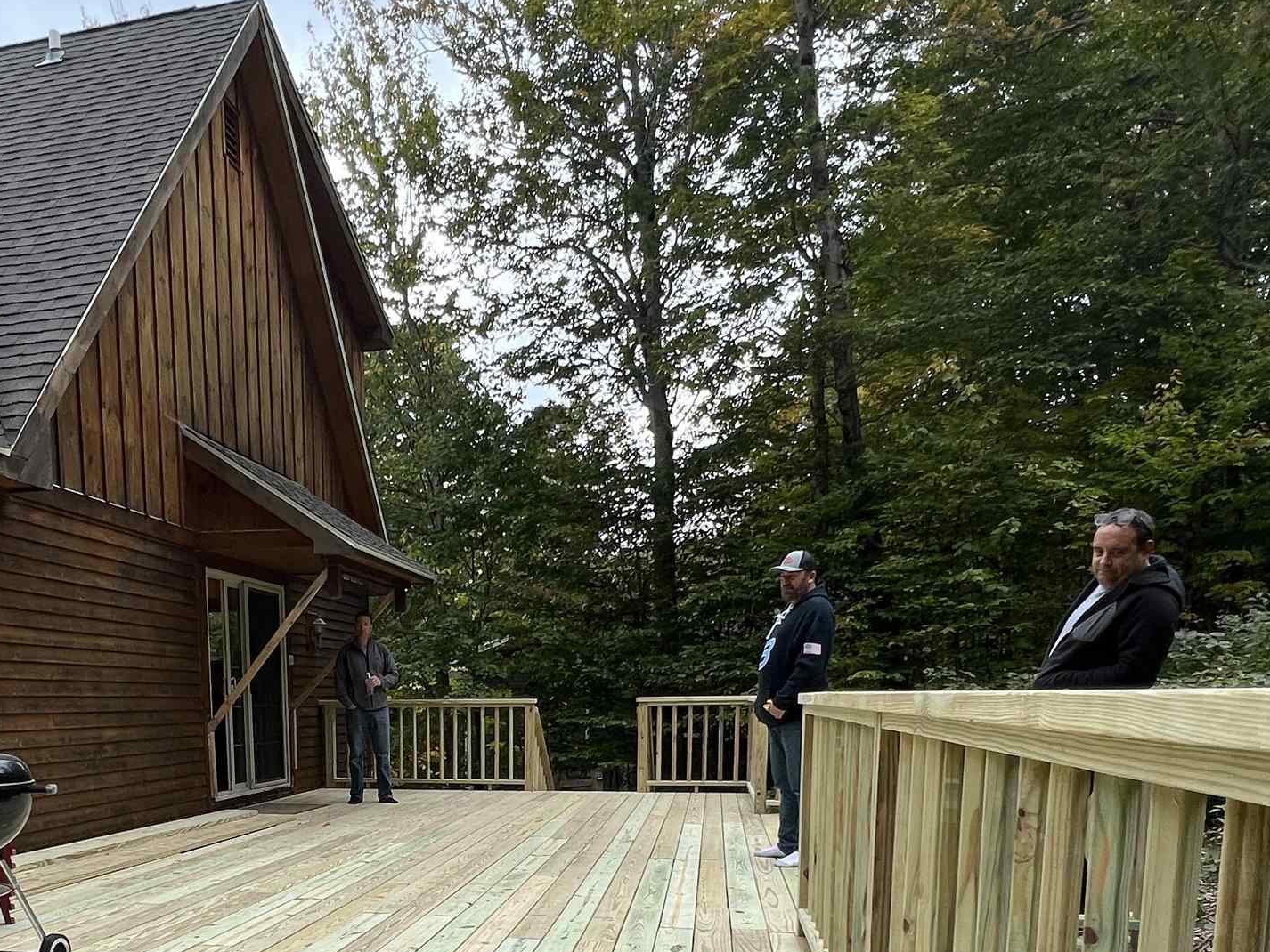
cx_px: 415
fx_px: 1027
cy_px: 865
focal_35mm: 28
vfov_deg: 45.0
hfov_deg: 61.8
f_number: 1.8
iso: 32
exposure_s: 1/541
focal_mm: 1.57
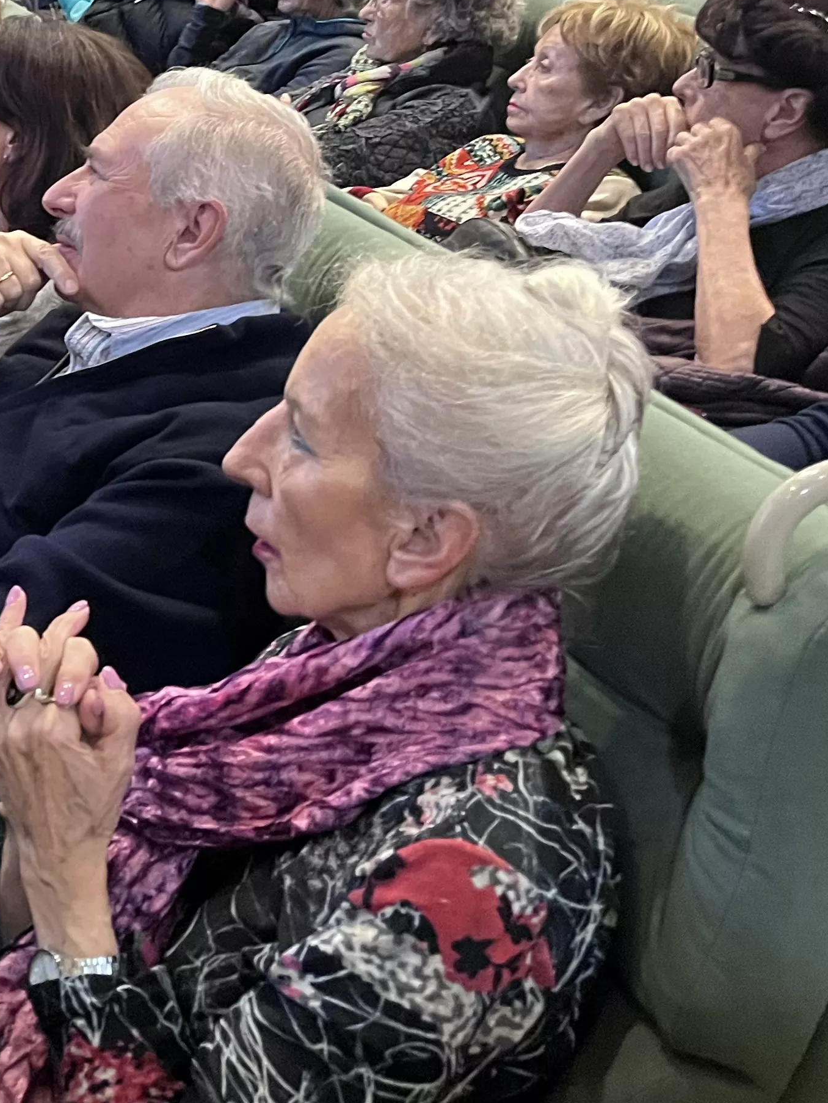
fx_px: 1849
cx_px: -165
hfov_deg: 23.1
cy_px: 289
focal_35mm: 58
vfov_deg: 32.7
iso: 500
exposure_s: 1/25
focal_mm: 5.1
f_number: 1.6
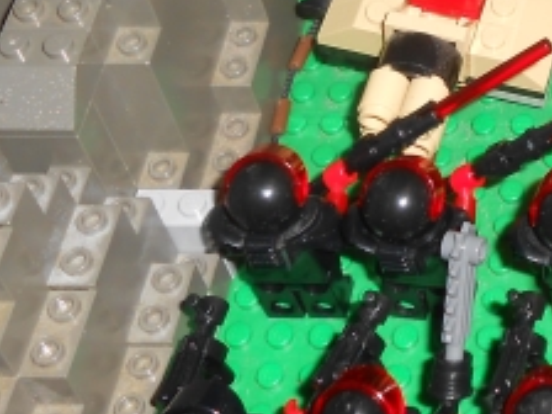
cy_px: -187
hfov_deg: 17.0
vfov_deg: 13.1
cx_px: 766
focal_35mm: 107
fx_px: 1706
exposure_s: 1/25
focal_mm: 5.3
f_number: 3.8
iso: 80
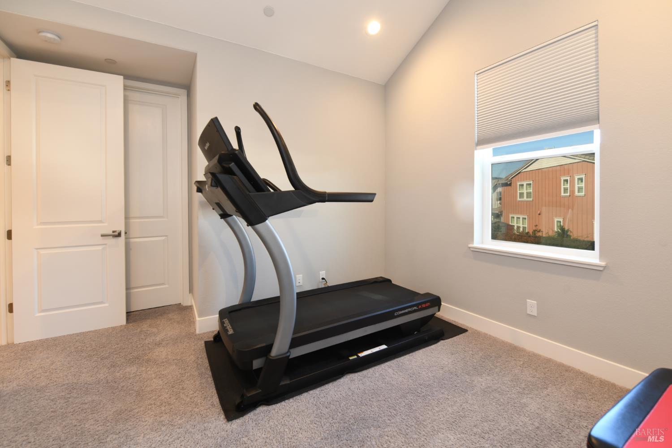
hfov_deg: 104.3
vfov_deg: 81.2
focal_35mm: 14
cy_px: 224
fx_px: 261
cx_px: 336
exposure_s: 1/10
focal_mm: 14
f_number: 7.1
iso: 320
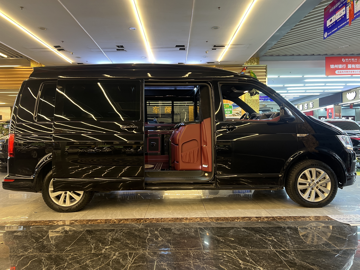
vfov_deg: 53.1
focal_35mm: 26
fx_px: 270
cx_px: 180
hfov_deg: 67.3
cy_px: 135
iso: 160
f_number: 1.5
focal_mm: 5.7
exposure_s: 1/50
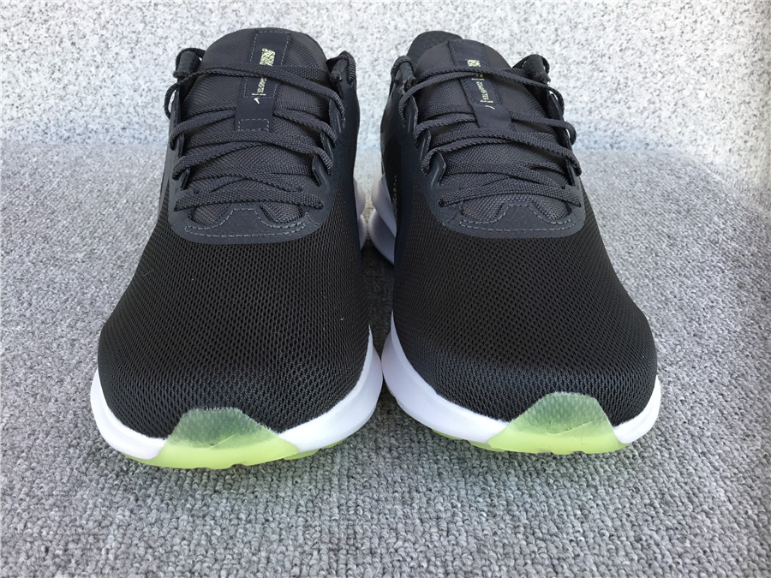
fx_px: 690
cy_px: 289
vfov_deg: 45.4
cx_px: 386
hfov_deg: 58.4
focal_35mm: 31
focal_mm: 3.3
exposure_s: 1/100
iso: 32
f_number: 2.4
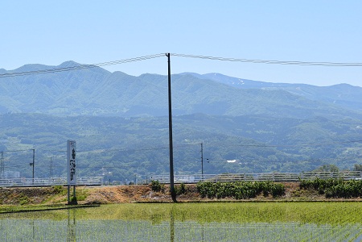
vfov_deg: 13.0
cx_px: 181
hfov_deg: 19.5
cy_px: 121
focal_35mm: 105
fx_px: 1056
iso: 200
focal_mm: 70
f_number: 10
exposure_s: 1/400
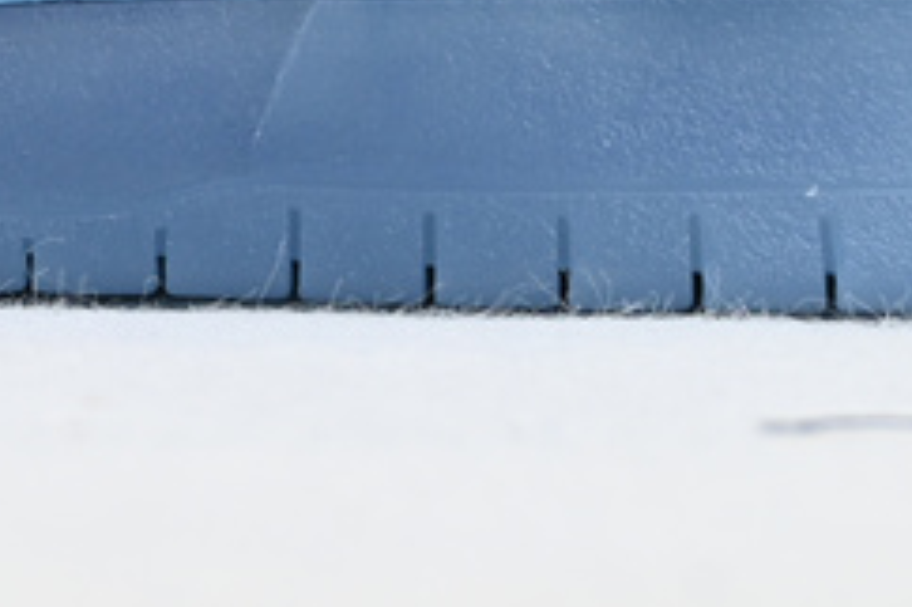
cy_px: -509
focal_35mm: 242
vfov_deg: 5.6
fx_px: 6119
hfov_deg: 8.3
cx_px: -520
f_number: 5
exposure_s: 1/30
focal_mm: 32.5
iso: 100
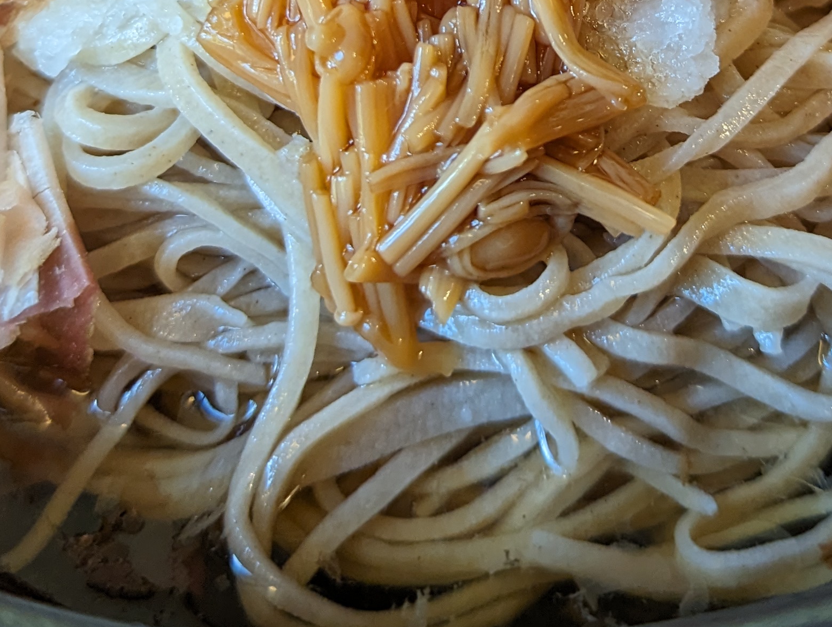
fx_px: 1516
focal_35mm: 63
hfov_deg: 30.6
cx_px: 517
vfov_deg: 22.0
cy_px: -73
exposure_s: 1/70.4
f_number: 1.85
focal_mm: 6.81
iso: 353
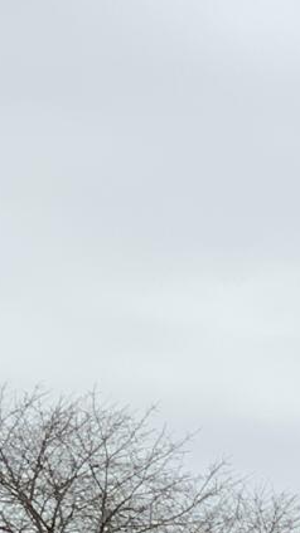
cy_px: 1090
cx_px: 894
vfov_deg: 9.0
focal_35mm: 224
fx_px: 3167
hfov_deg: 5.1
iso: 16
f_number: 1.8
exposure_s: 1/482
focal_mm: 3
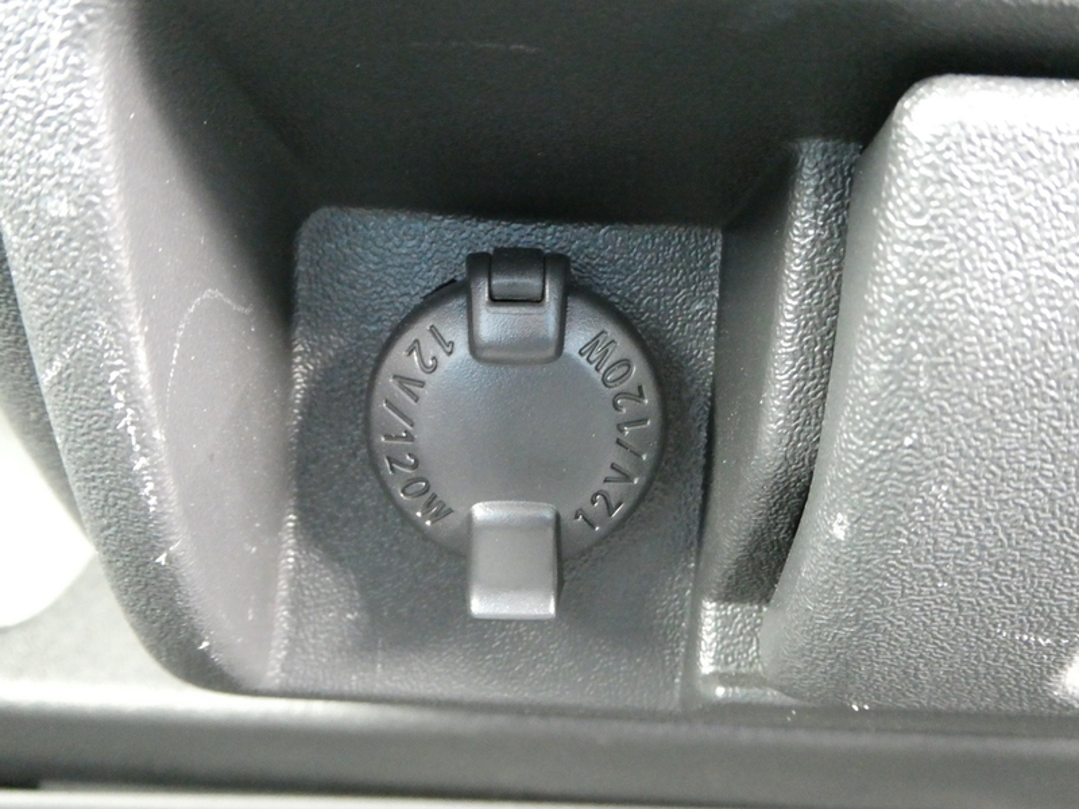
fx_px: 1091
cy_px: 404
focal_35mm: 35
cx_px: 540
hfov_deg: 52.6
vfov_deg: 40.7
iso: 1600
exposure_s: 1/15
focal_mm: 6.3
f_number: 3.7
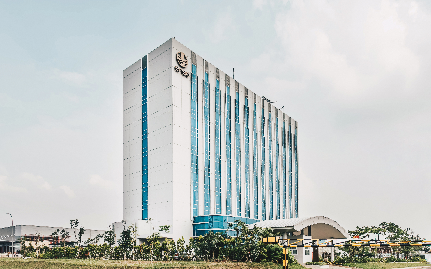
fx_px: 294
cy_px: 138
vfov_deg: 49.3
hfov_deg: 72.5
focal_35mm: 25
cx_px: 213
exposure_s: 1/80
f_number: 11
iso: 50
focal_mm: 24
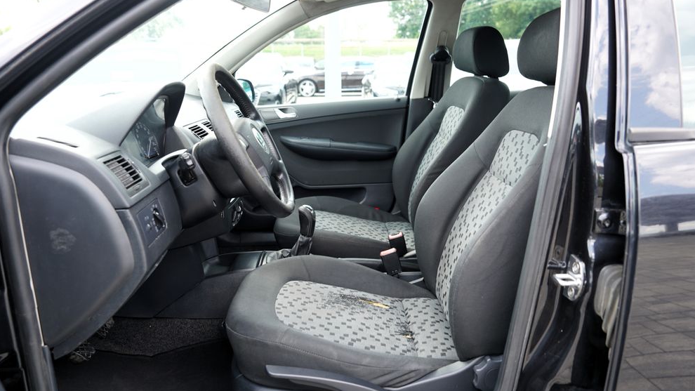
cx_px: 357
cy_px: 191
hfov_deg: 71.9
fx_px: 479
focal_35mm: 26
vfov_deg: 44.4
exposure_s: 1/60
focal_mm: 24
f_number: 4
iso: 125
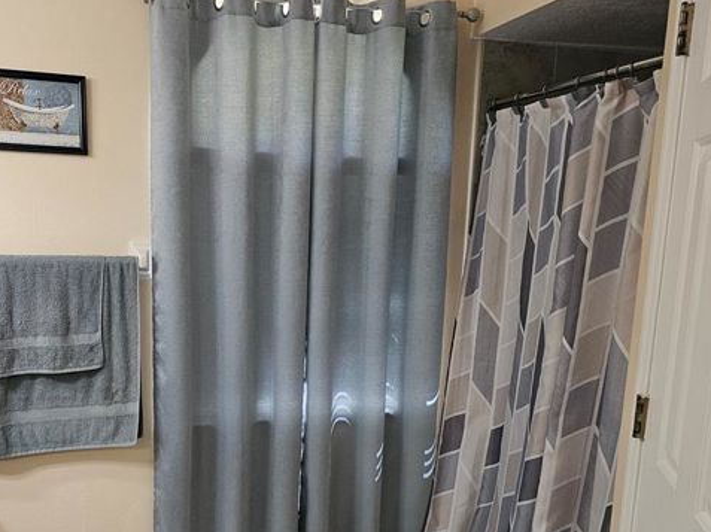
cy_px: 343
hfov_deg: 53.6
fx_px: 698
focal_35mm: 34
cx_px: 284
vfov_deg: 41.3
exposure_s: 1/120
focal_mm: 6.3
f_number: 1.7
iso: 800
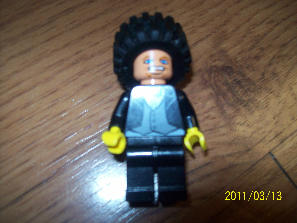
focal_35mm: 36
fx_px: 309
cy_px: 112
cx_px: 148
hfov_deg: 51.4
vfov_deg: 39.7
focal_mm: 6
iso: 80
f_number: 2.7
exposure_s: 1/64
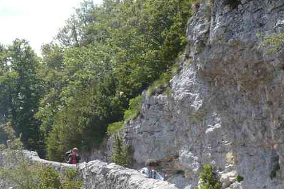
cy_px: 191
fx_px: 537
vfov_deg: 19.4
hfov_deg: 29.1
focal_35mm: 68
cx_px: 66
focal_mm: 5.8
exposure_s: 1/125
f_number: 8
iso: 100
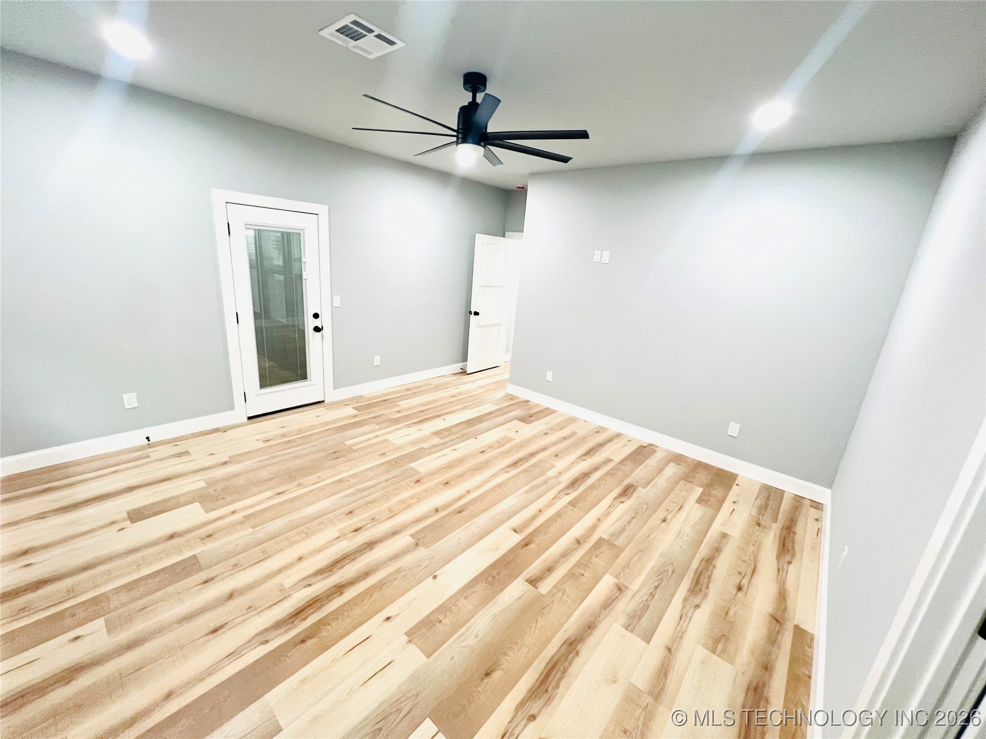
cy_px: 370
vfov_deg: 89.9
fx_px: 370
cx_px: 493
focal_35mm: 13
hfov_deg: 106.2
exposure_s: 1/60
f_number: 1.8
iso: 200
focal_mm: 1.57
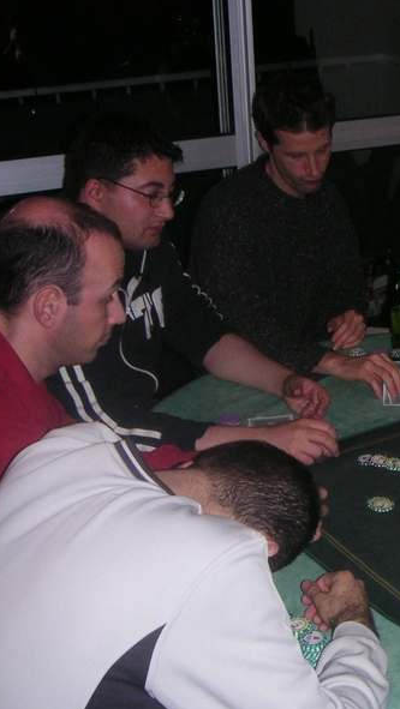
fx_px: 1055
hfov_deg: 20.4
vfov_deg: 37.2
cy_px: 356
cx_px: 450
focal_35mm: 56
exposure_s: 1/45
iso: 160
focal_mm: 6
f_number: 2.8
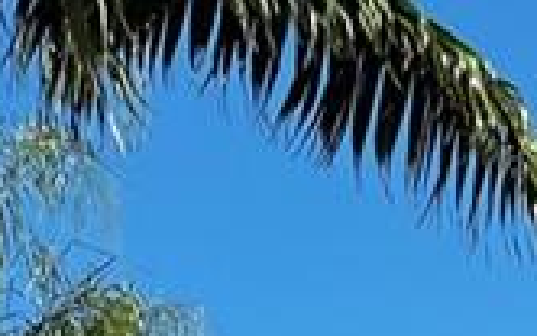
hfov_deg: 10.5
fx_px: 2914
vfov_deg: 6.1
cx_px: 495
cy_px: 1005
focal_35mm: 199
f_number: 1.5
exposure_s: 1/1779
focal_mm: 5.7
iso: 50
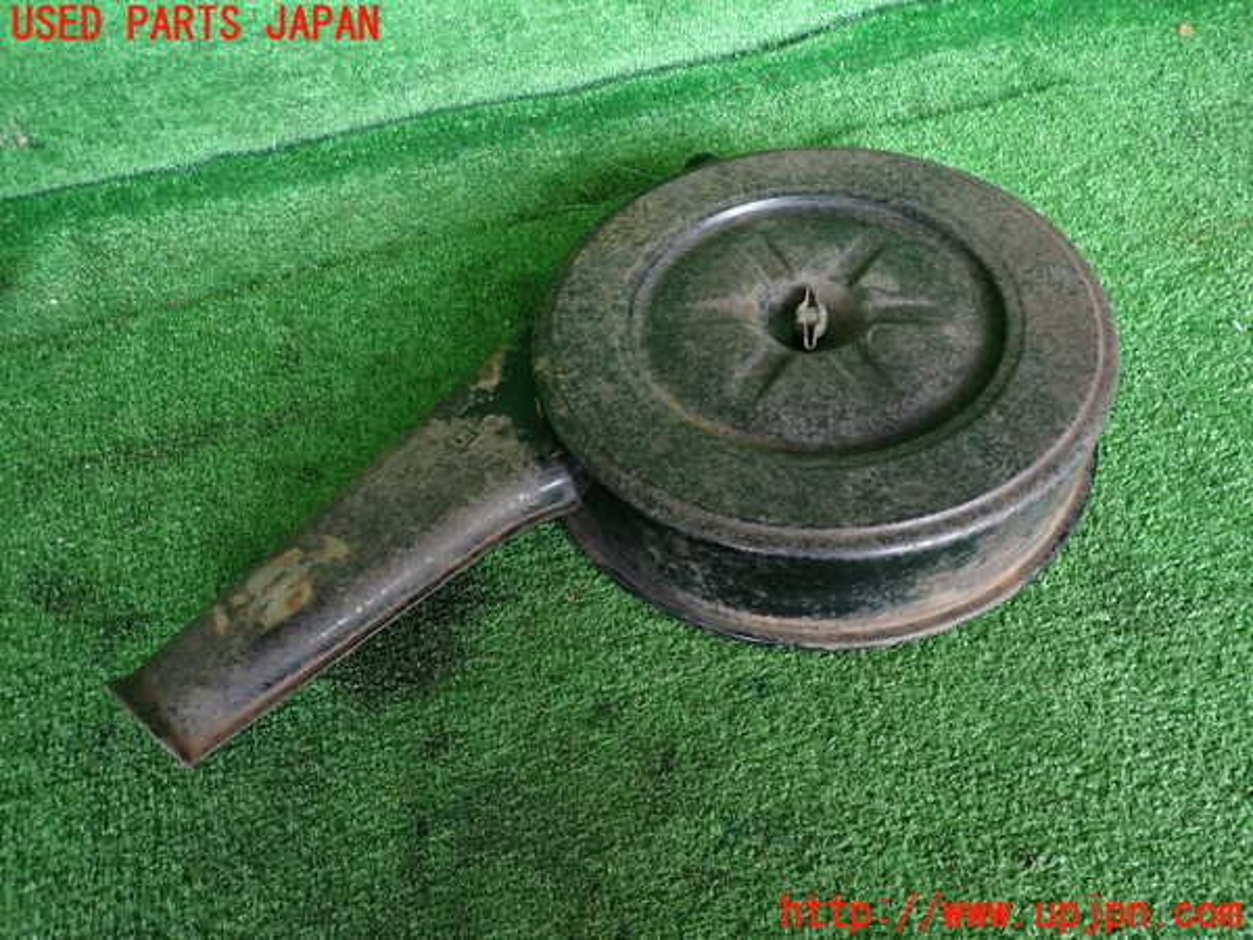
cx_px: 626
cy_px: 470
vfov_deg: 54.9
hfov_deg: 69.4
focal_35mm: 25
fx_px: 905
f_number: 2
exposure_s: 1/50
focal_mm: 4.5
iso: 200
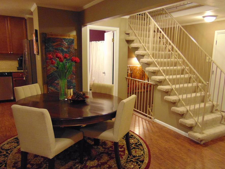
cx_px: 126
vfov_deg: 48.2
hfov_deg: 61.5
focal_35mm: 29
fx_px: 188
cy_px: 92
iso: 400
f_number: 3
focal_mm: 4.5
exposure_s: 1/13
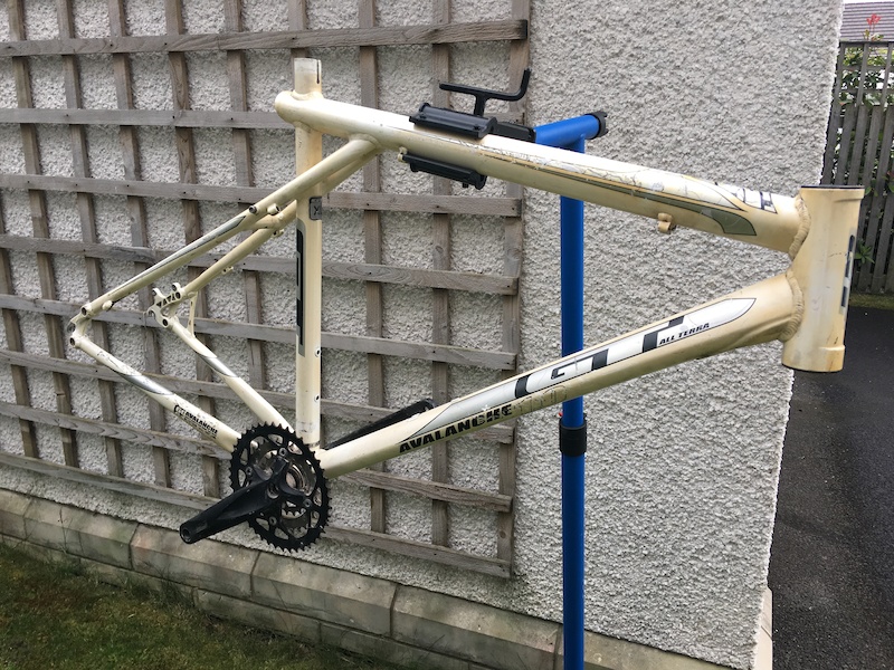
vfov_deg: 48.2
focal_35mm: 29
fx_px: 749
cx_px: 447
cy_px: 335
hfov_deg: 61.7
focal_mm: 4.15
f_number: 2.2
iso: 40
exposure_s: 1/100
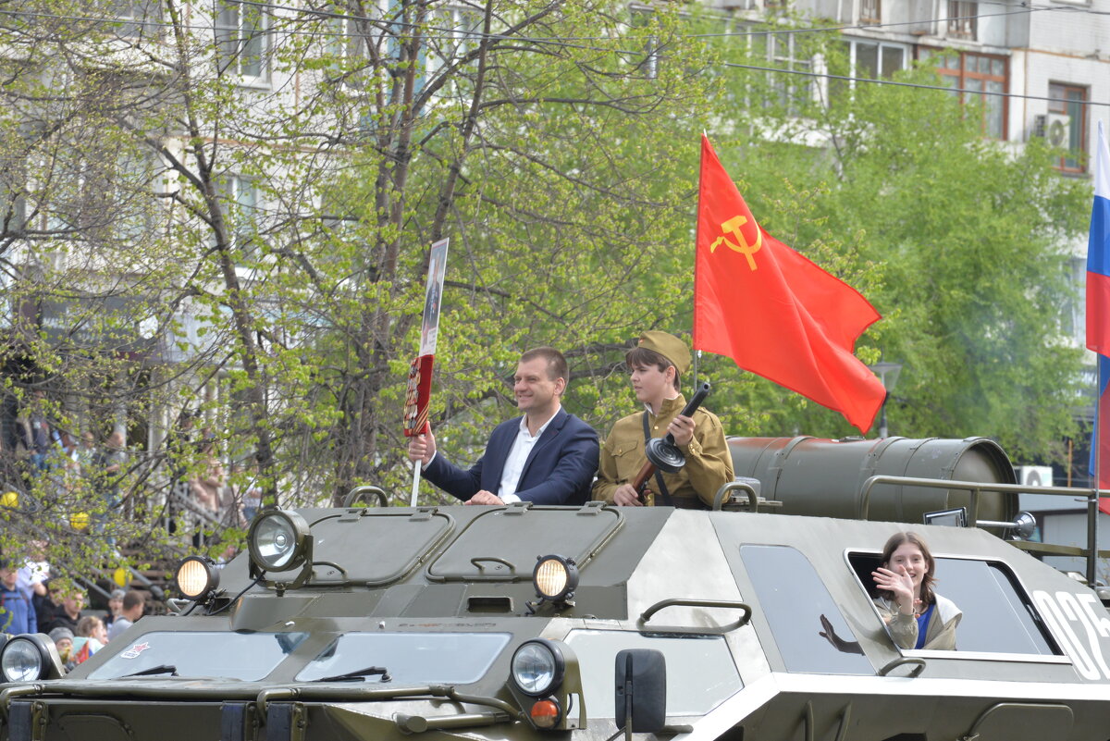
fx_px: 8328
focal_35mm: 270
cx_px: 555
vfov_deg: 5.1
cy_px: 370
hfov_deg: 7.6
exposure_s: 1/320
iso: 1000
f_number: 14
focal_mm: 270
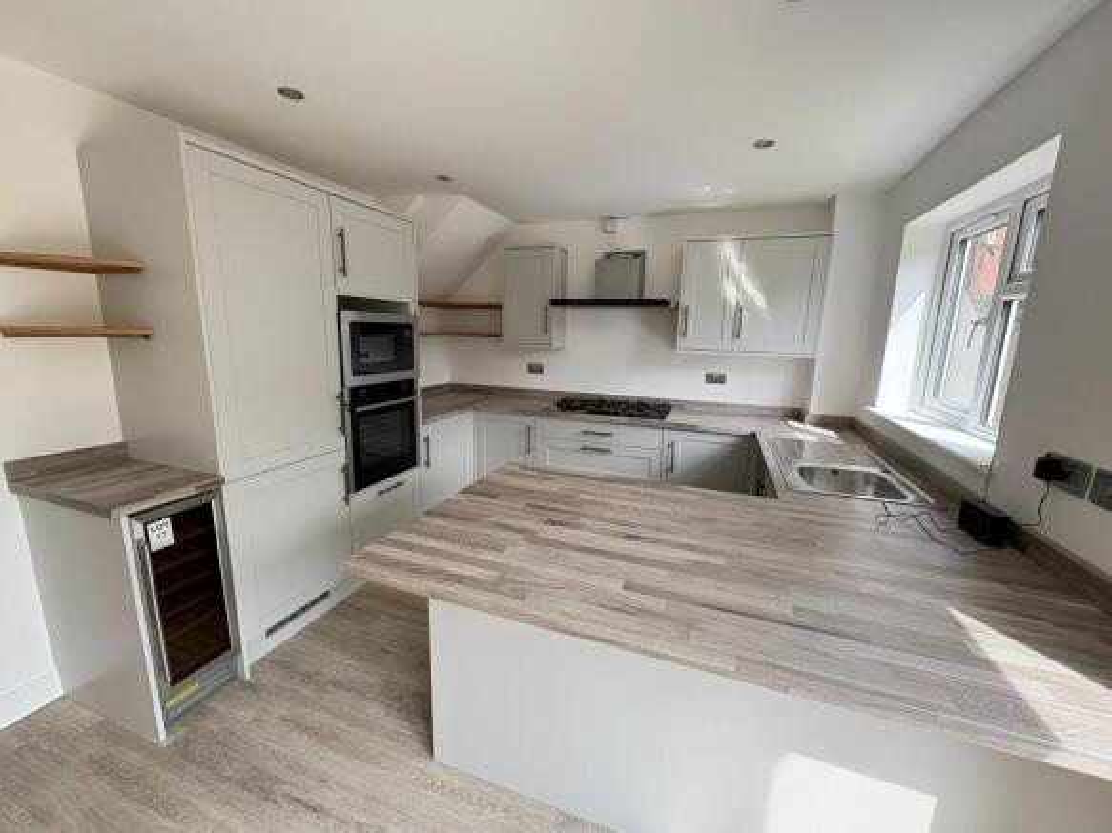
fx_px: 450
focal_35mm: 14
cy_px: 416
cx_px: 556
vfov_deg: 85.7
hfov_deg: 102.1
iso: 50
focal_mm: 2.22
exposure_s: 1/99
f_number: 2.2
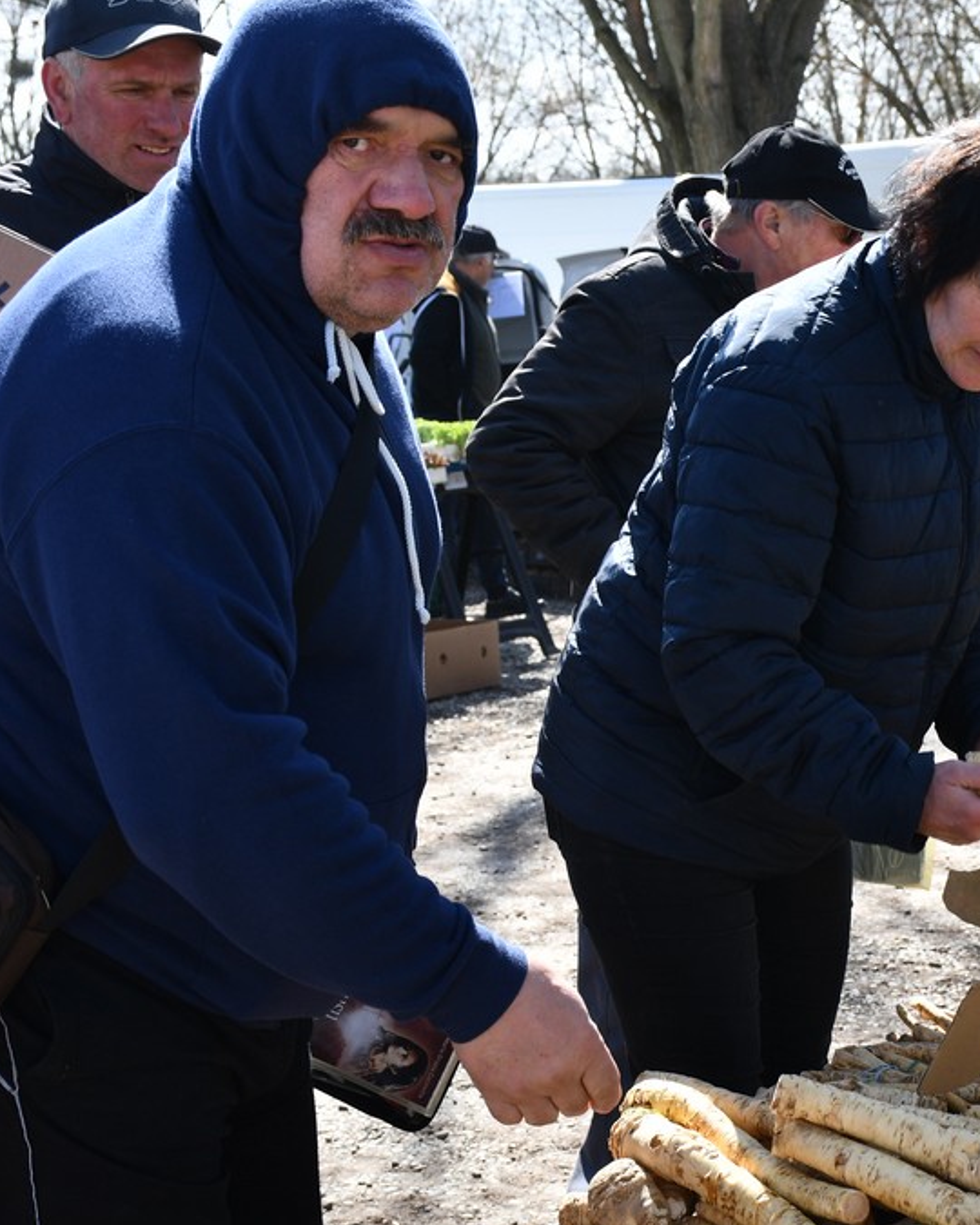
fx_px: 2683
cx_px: 748
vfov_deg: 25.7
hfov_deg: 20.5
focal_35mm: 74
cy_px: 616
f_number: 7.1
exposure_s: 1/250
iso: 200
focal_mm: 35
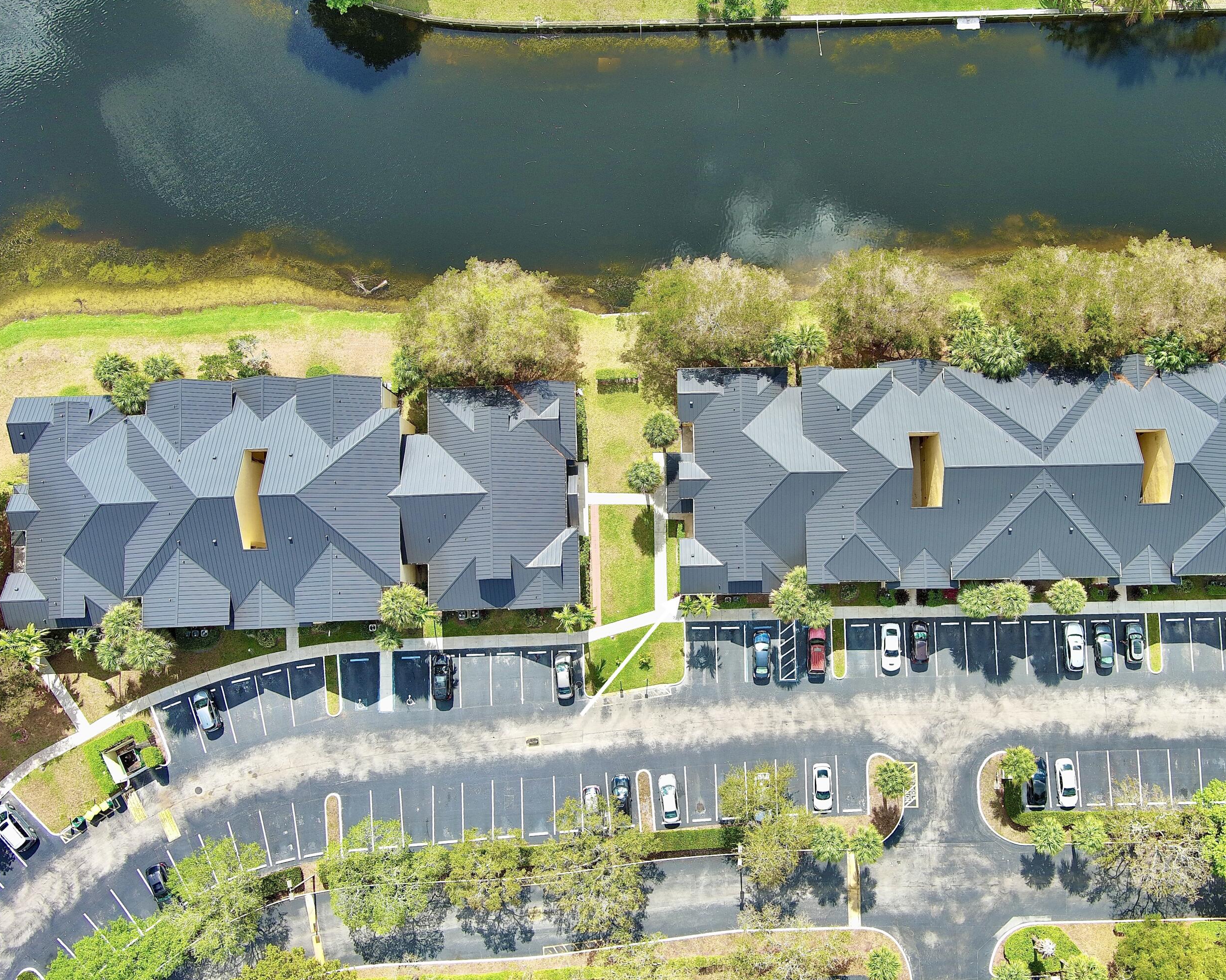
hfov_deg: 53.8
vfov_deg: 44.5
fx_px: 1197
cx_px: 737
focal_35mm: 33
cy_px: 486
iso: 100
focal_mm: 10.57
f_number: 2.8
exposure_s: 1/616
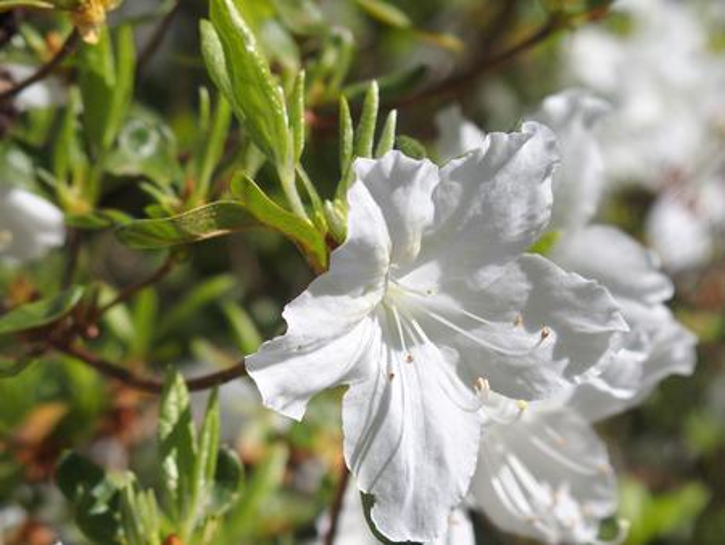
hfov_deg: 13.2
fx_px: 3143
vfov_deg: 9.9
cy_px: 272
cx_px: 362
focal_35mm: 150
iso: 100
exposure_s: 1/1000
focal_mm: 31.8
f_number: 4
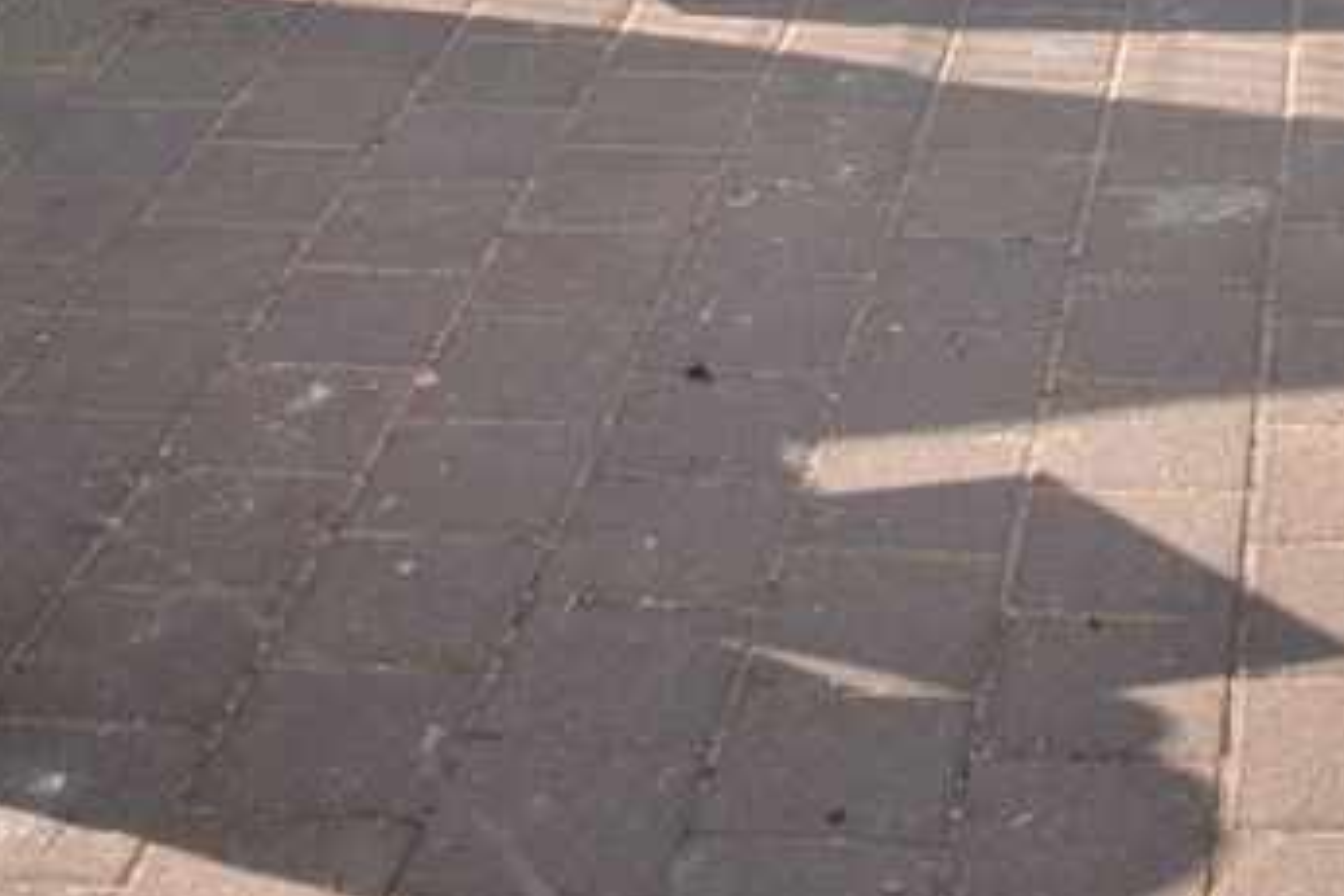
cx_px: 1032
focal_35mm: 89
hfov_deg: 22.6
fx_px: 3322
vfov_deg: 13.7
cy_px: -717
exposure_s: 1/200
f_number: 13
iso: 160
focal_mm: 24
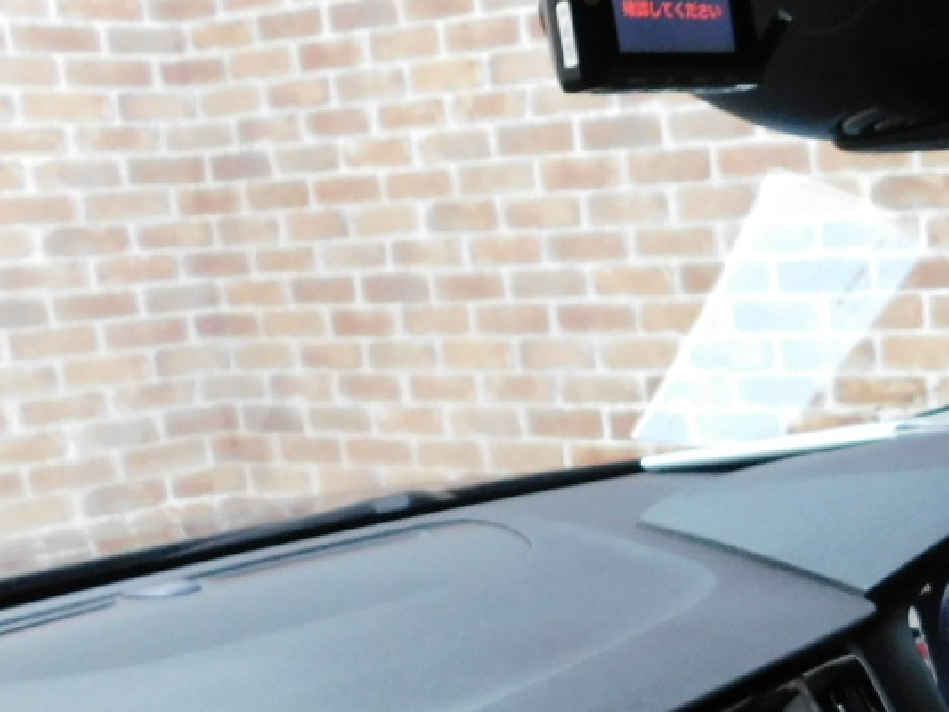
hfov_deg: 26.3
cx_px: 1006
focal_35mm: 69
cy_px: 591
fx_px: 1892
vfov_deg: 21.0
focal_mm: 4
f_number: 3
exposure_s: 1/13
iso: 400
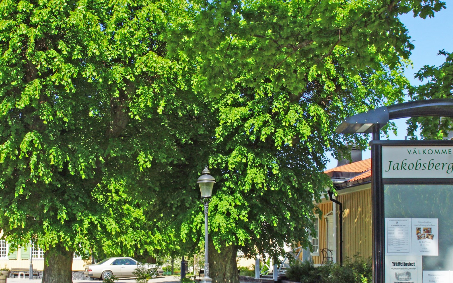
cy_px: 225
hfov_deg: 36.2
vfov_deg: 22.8
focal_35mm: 56
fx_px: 691
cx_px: 186
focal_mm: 18
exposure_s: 1/80
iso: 100
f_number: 11
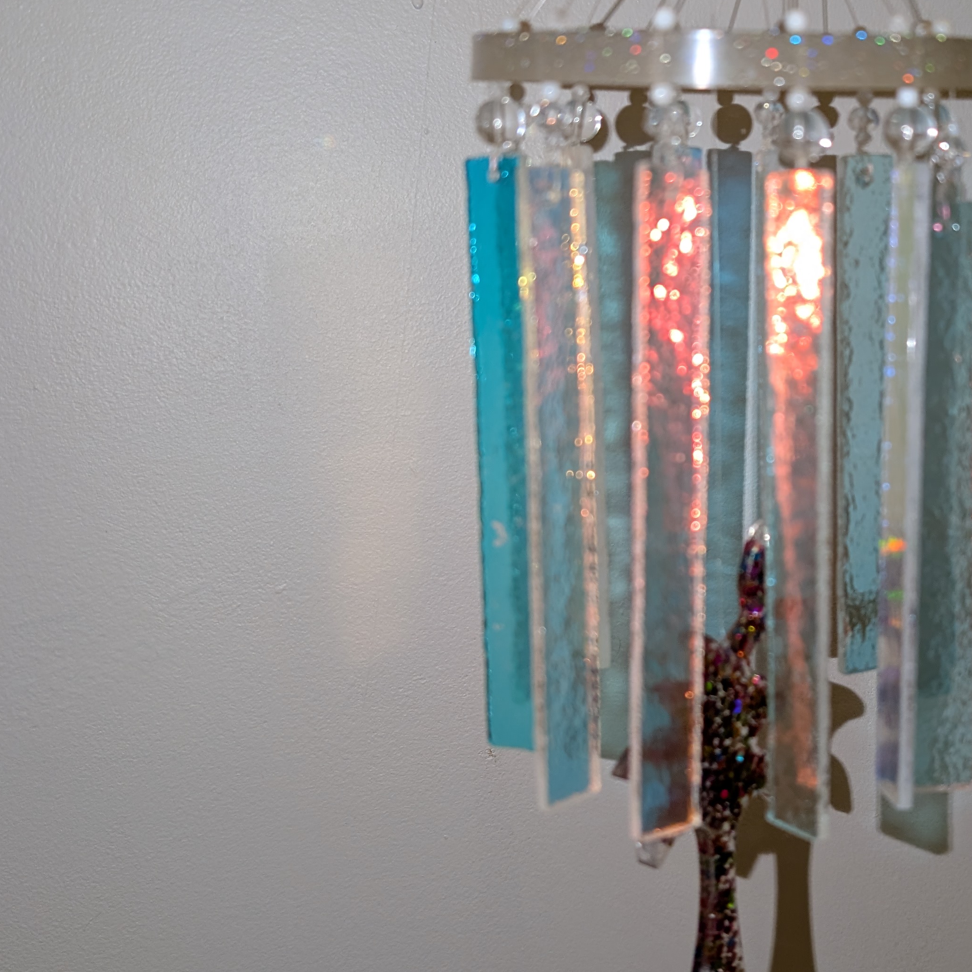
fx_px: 1334
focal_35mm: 42
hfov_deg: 39.2
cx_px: 705
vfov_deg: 40.0
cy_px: 453
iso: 125
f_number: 1.68
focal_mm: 6.9
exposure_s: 1/120
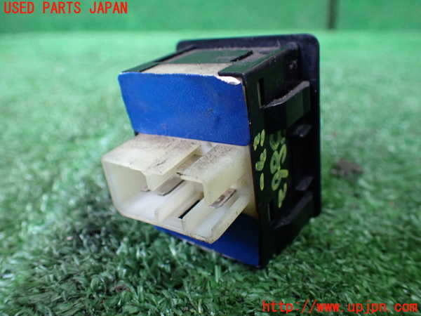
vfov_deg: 46.8
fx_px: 365
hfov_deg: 60.0
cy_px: 158
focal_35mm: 30
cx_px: 210
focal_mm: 5.4
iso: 800
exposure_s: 1/30
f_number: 2.3
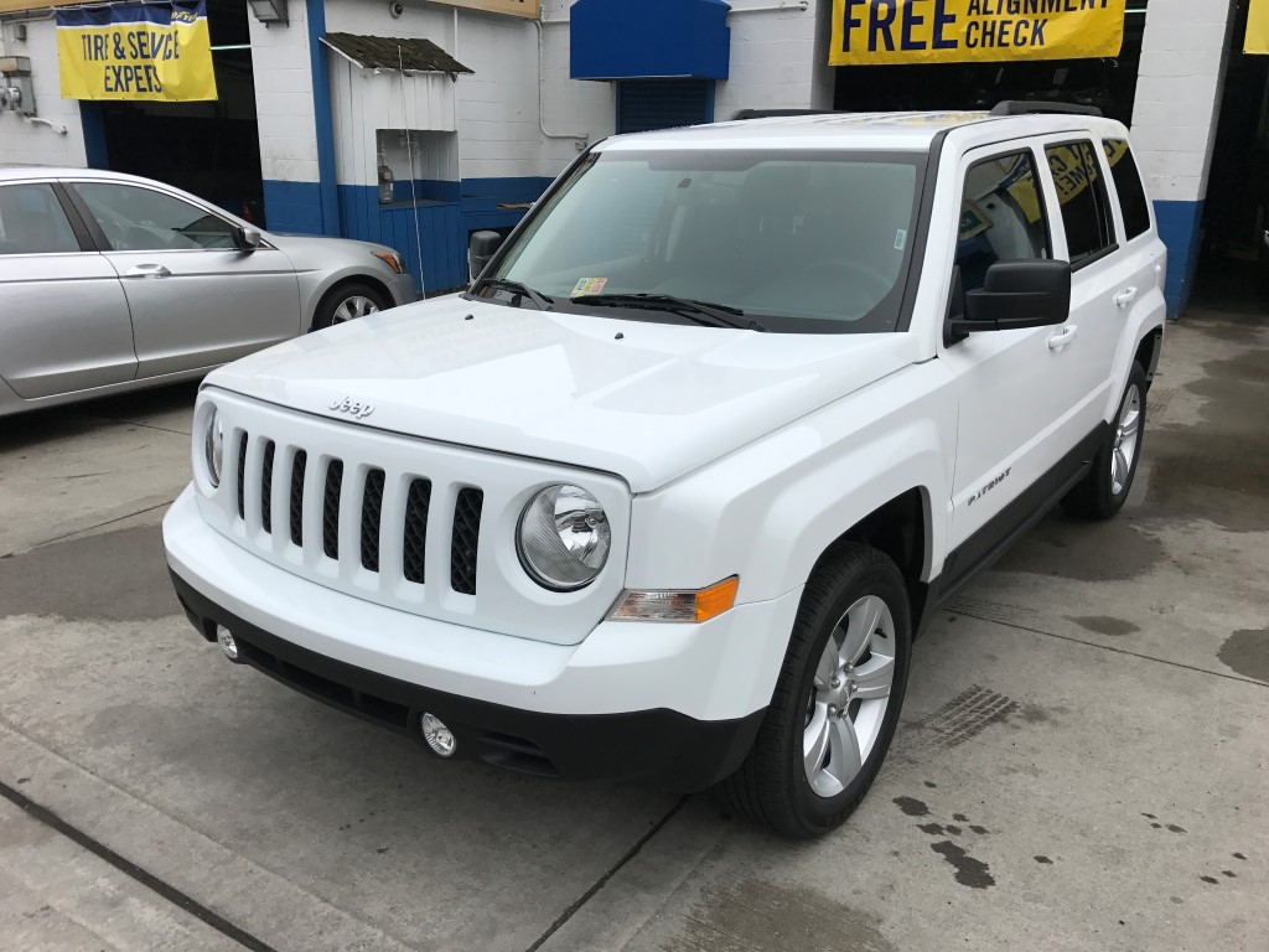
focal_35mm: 28
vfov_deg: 49.7
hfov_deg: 63.4
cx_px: 634
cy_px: 476
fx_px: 1026
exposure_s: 1/3096
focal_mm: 3.99
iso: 20
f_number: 1.8
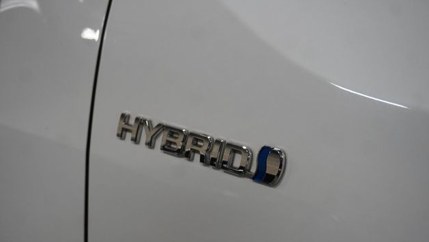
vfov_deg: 24.9
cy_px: 144
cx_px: 213
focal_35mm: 48
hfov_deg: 42.9
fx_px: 546
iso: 1600
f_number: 5
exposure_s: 1/160
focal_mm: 30
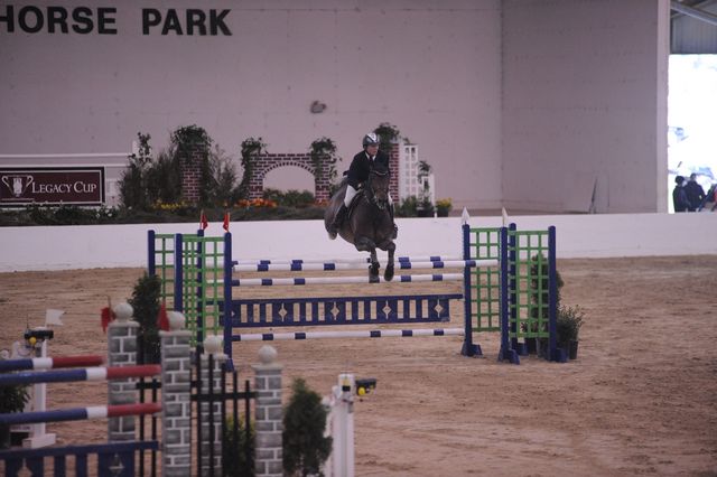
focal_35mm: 200
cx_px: 358
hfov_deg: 10.3
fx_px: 3981
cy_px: 238
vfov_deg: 6.9
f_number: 2.8
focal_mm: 200
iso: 5000
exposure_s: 1/400
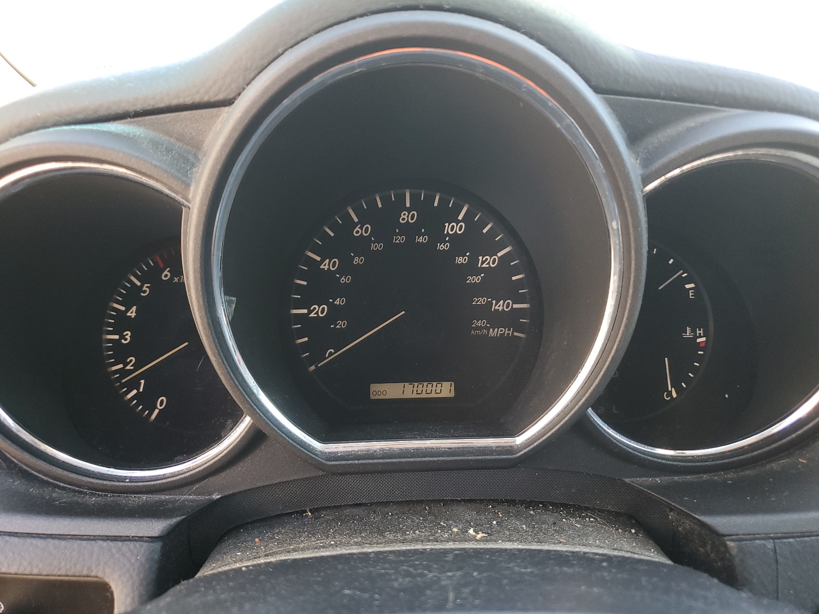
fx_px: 615
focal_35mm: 26
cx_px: 410
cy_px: 307
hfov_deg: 67.3
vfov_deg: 53.1
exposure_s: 1/120
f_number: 1.5
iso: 87
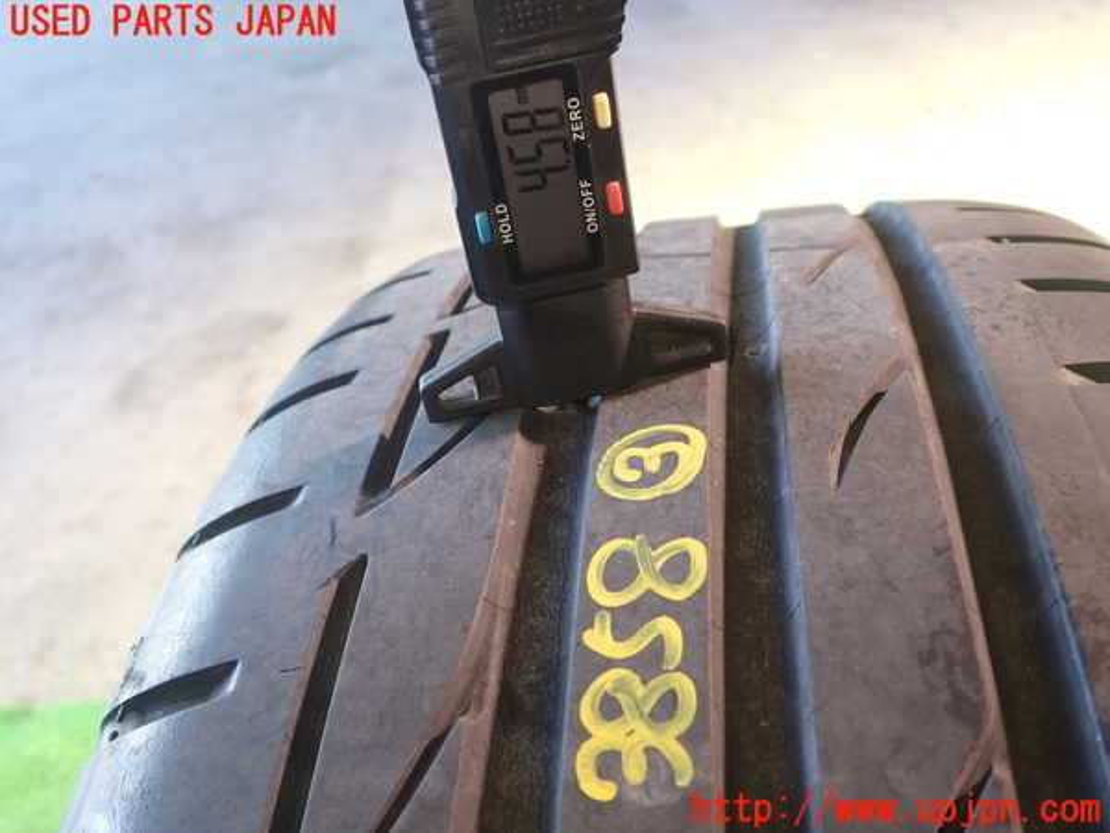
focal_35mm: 30
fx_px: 962
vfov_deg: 46.8
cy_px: 416
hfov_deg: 60.0
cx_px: 555
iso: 200
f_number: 2.3
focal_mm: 5.4
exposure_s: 1/50
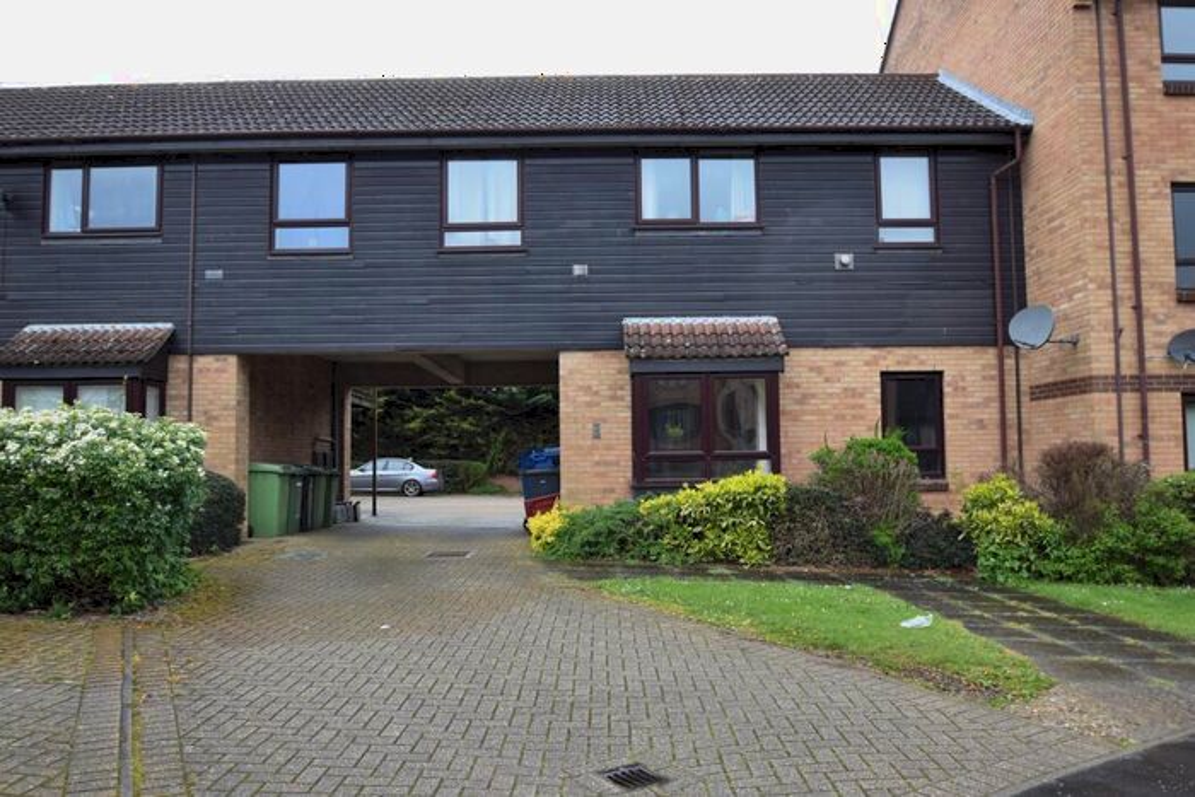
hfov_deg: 70.4
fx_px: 847
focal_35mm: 26
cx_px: 598
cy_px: 398
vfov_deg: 50.4
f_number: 5
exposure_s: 1/100
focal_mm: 17
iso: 100
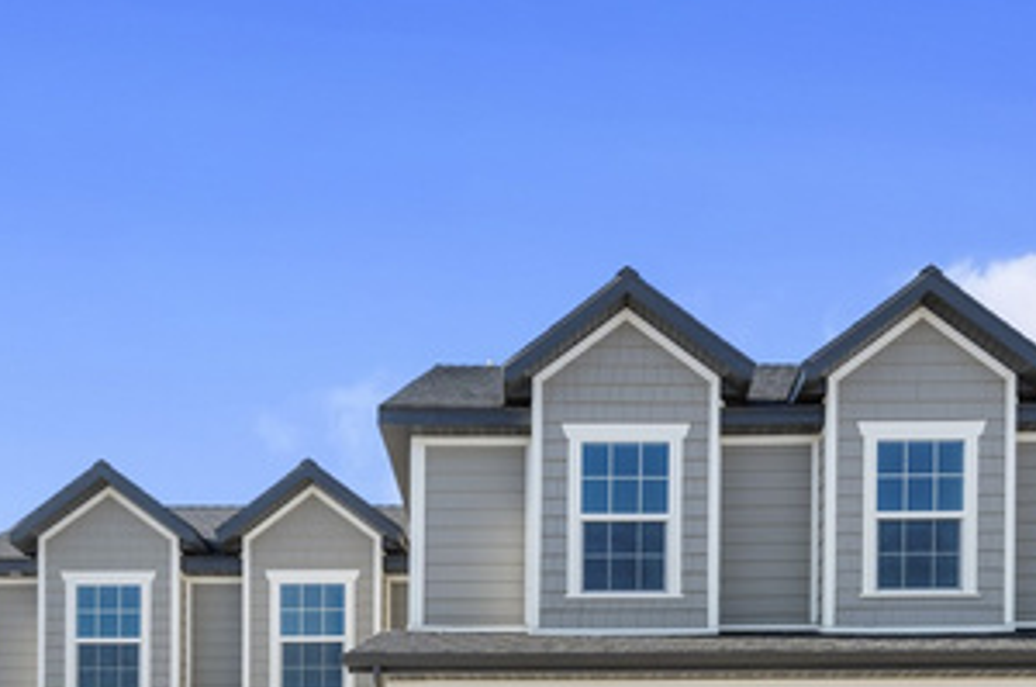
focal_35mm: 47
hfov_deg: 42.0
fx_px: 1350
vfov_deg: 26.7
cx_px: 535
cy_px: 722
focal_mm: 22
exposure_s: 1/160
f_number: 8
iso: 320
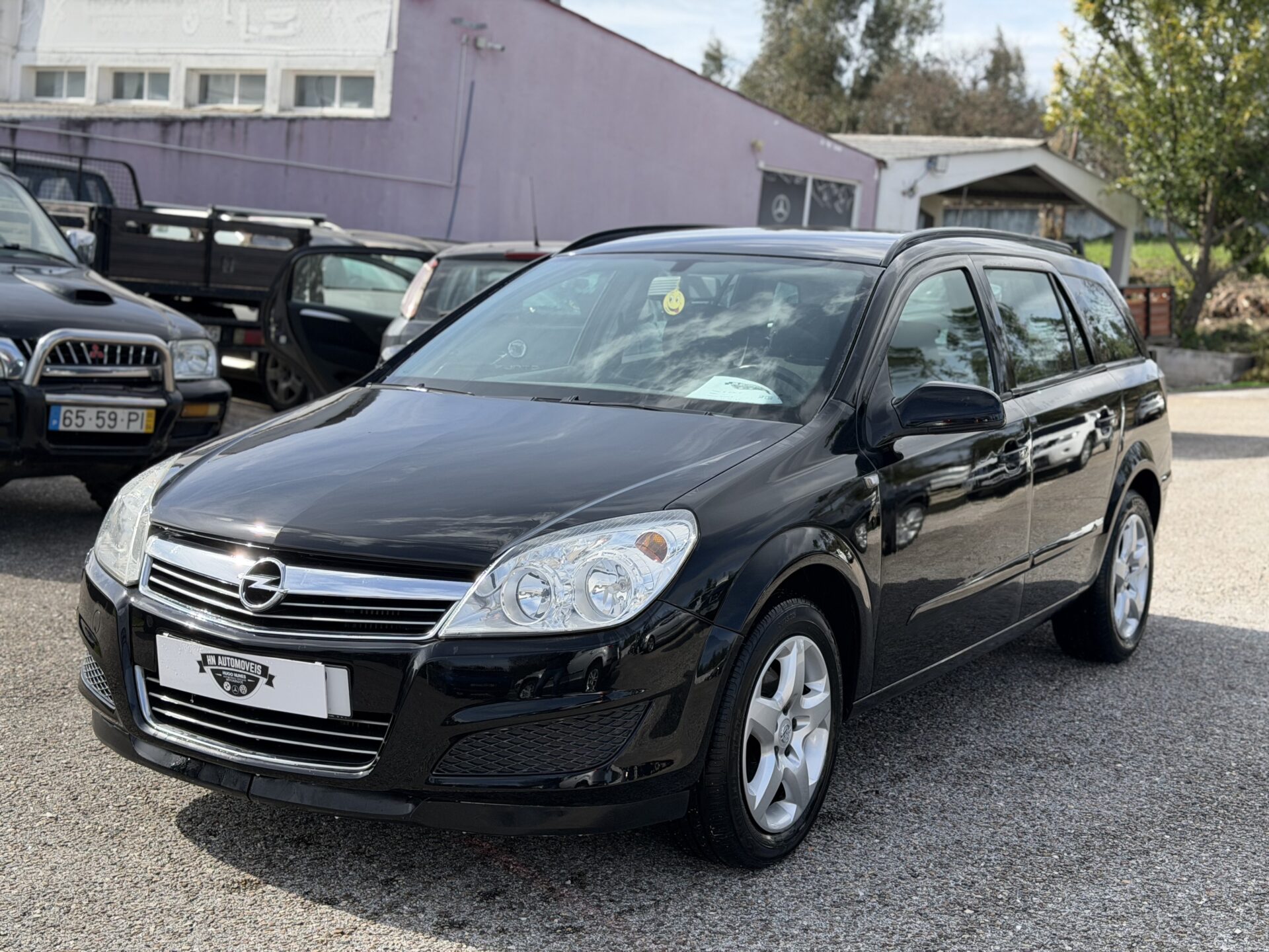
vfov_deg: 30.3
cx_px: 634
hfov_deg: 39.7
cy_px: 476
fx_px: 1760
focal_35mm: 48
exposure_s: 1/2762
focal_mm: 6.76
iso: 80
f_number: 1.78
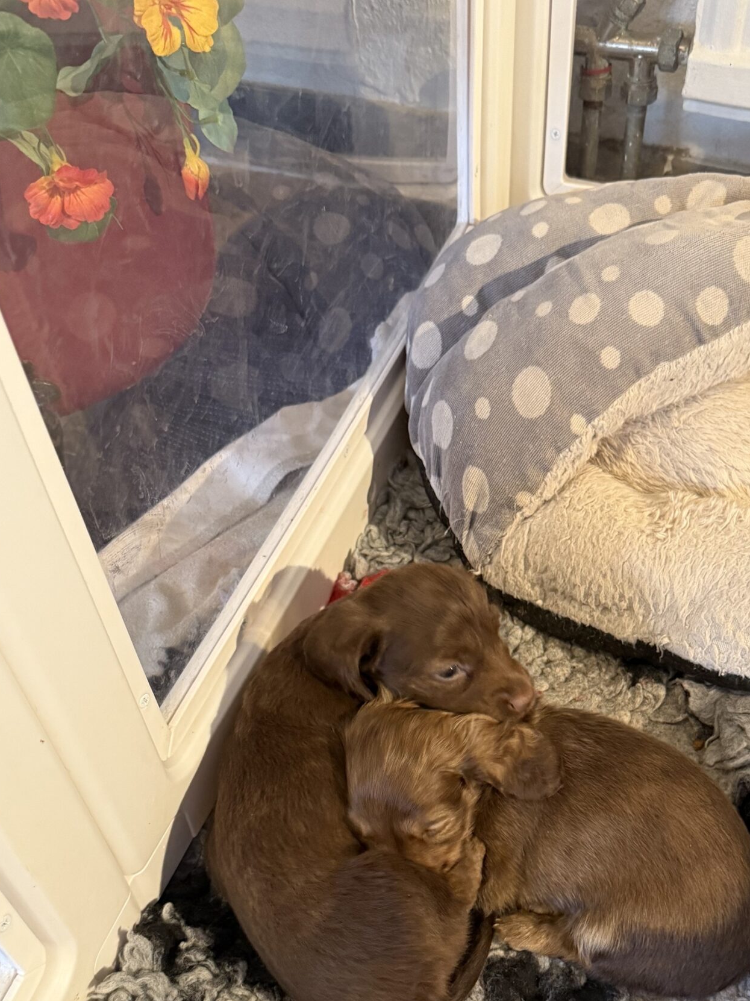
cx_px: 435
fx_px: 1069
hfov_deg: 38.6
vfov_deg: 49.0
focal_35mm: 37
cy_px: 694
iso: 500
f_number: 1.78
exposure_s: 1/50
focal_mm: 6.76
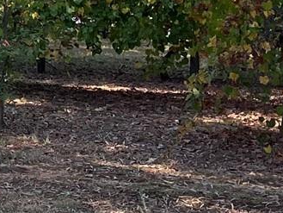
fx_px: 1325
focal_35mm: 162
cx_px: -205
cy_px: -62
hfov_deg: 11.4
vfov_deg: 9.0
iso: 50
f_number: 1.6
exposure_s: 1/569
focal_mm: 5.1
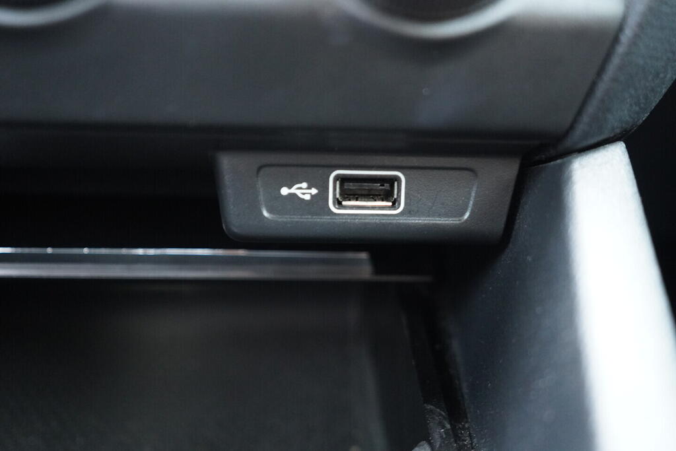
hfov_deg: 53.1
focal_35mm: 36
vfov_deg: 36.9
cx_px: 338
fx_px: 676
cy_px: 226
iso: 3200
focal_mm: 24
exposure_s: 1/40
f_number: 2.8
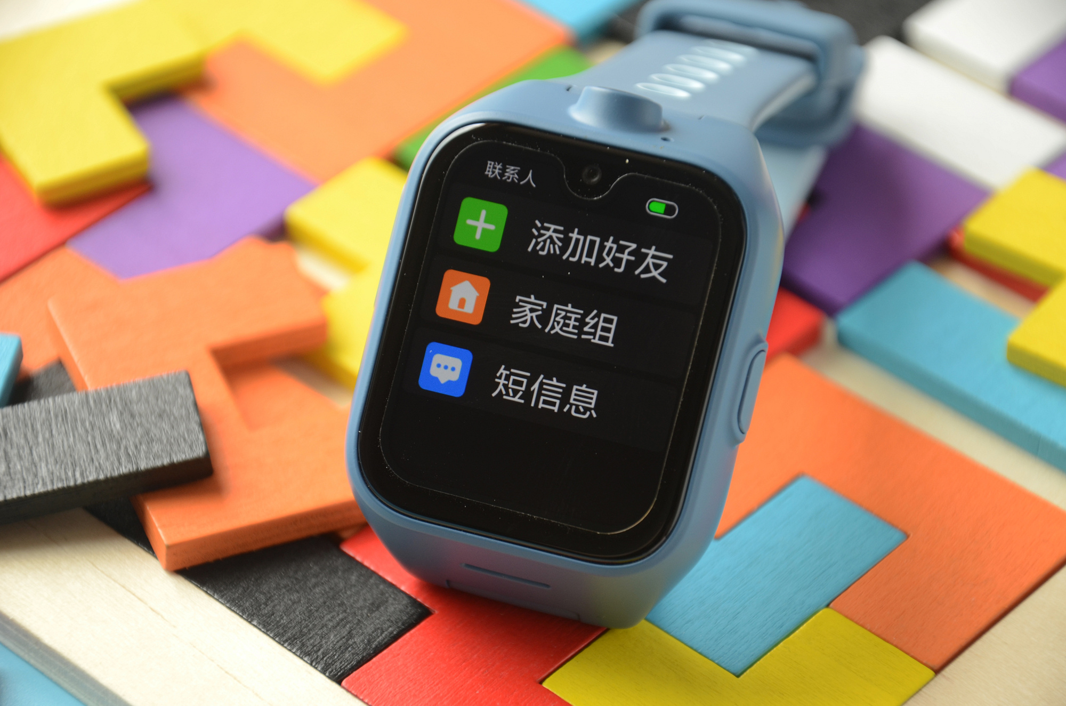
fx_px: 4653
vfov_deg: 8.7
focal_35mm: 158
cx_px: 533
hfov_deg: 13.1
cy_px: 353
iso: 320
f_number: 5.6
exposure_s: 1/125
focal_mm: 105
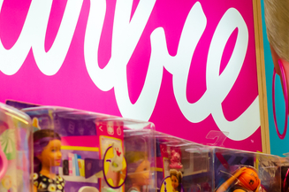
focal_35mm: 229
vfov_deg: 6.0
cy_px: 40
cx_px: 53
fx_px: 1836
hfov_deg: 9.0
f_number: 4.8
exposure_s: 1/125
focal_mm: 50
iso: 500
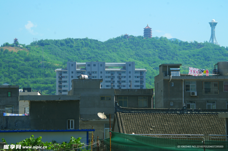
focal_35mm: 180
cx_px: 114
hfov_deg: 11.4
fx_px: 1138
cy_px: 76
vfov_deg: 7.6
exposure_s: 1/320
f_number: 9
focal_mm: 120
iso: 160
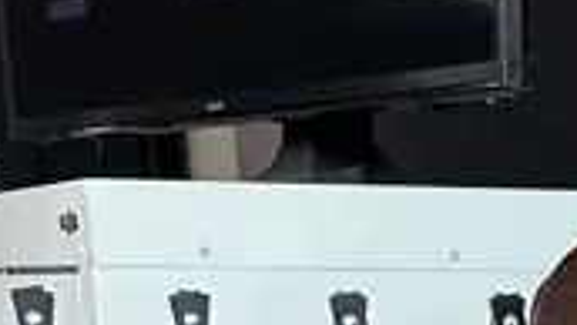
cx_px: 782
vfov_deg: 6.1
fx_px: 2388
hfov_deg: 13.2
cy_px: 1427
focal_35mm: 156
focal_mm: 6.86
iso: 100
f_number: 1.78
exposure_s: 1/100
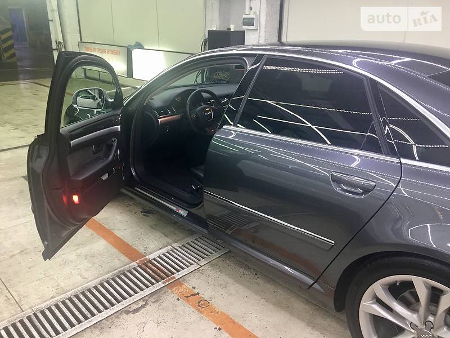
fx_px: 377
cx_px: 225
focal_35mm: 29
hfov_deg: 61.7
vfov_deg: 48.2
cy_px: 169
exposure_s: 1/17
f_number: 2.2
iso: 50
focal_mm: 4.2
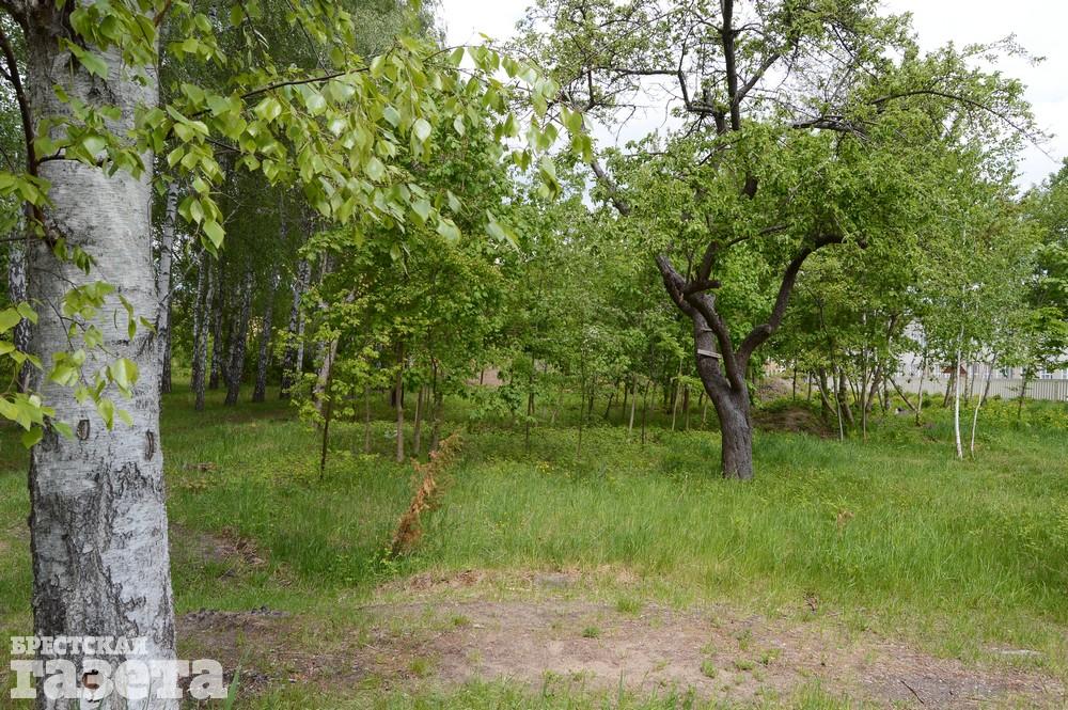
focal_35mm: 27
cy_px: 355
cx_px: 534
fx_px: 800
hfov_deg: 67.4
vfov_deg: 47.9
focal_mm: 18
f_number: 9
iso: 400
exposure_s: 1/320
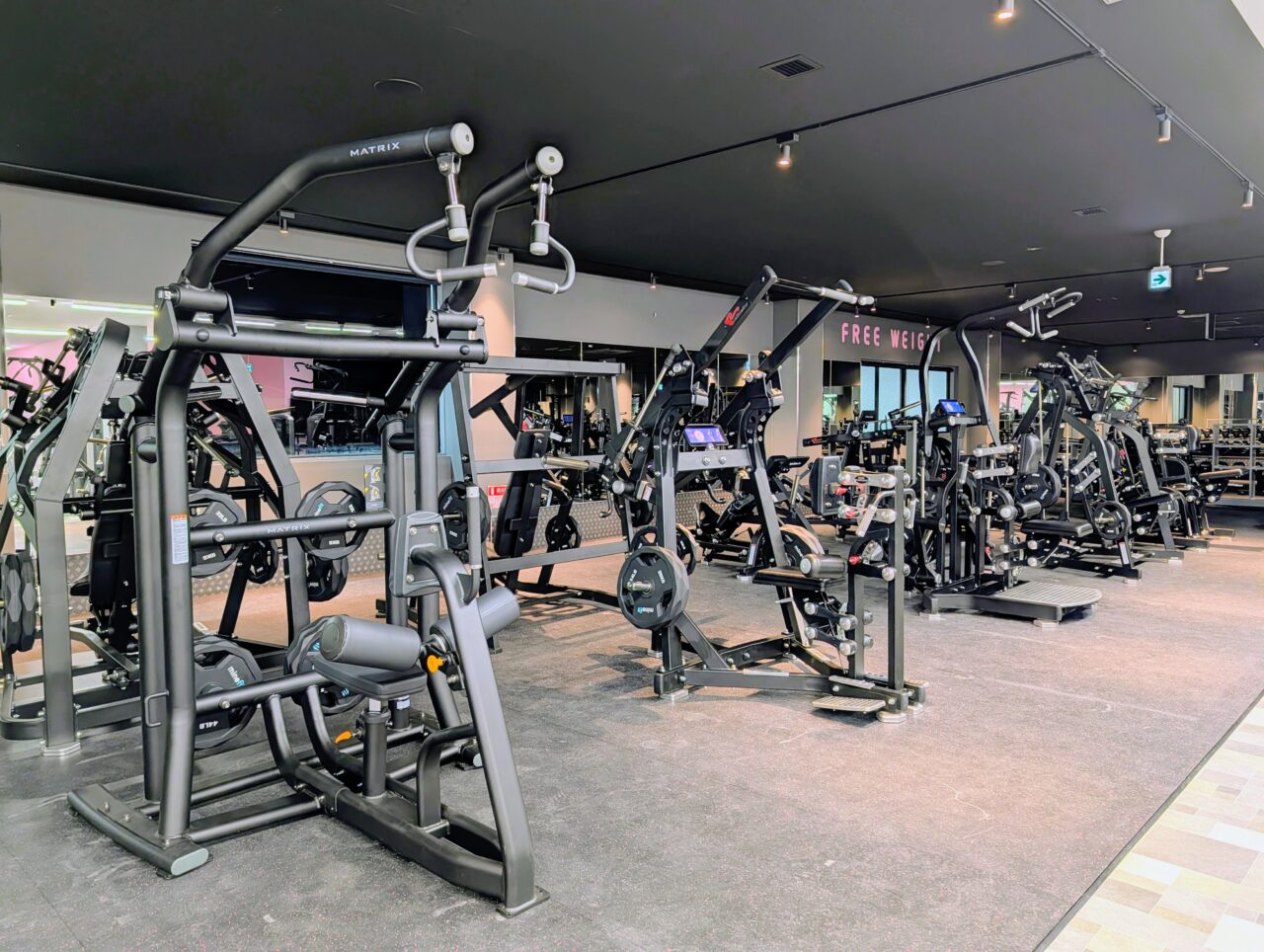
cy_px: 476
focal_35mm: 24
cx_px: 632
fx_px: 878
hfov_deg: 71.5
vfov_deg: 56.9
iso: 40
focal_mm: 6.9
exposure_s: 1/50
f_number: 1.68
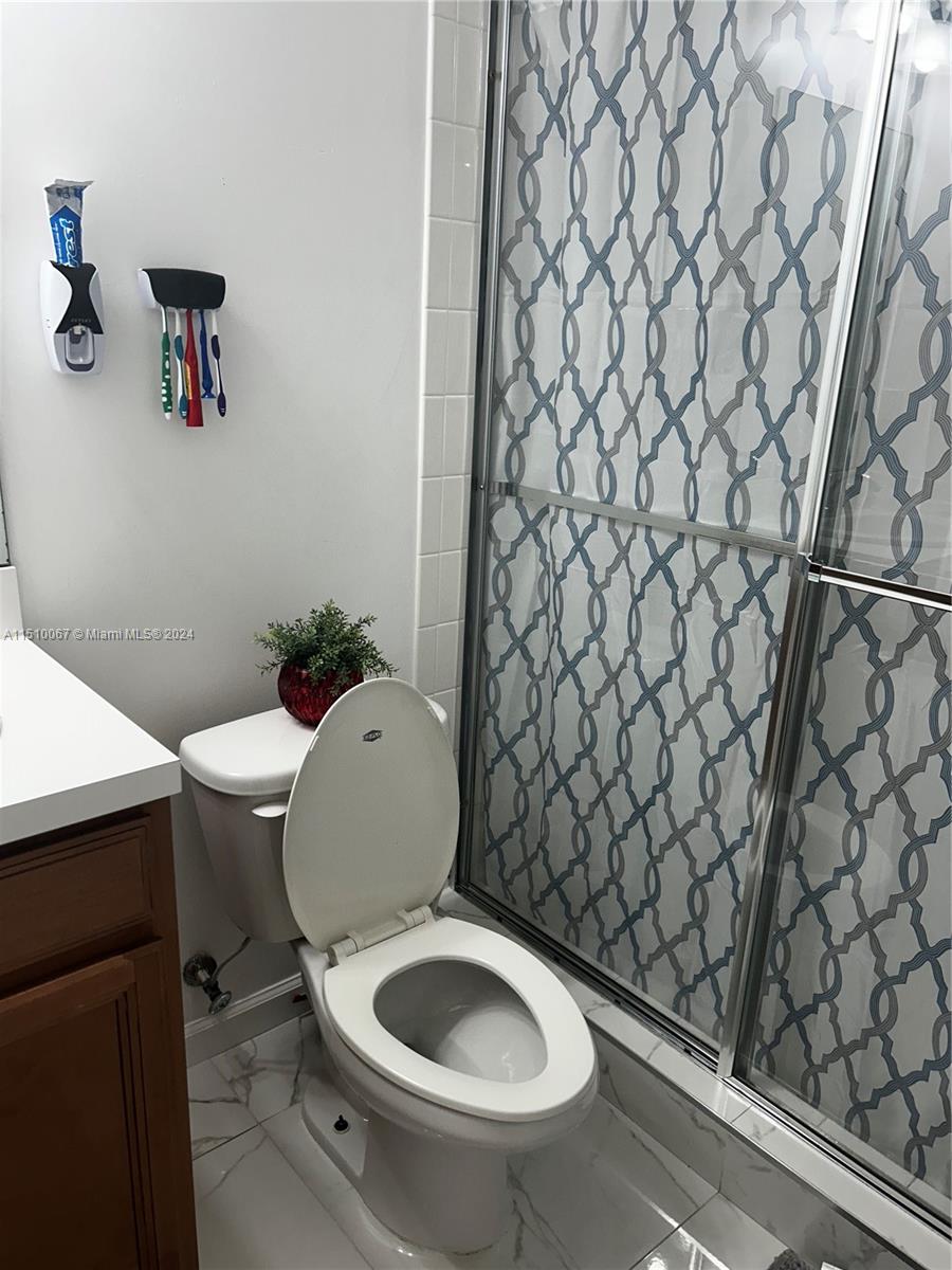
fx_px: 953
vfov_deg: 67.3
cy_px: 635
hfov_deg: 53.1
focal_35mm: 26
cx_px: 476
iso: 80
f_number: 1.5
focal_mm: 5.7
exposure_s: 1/120
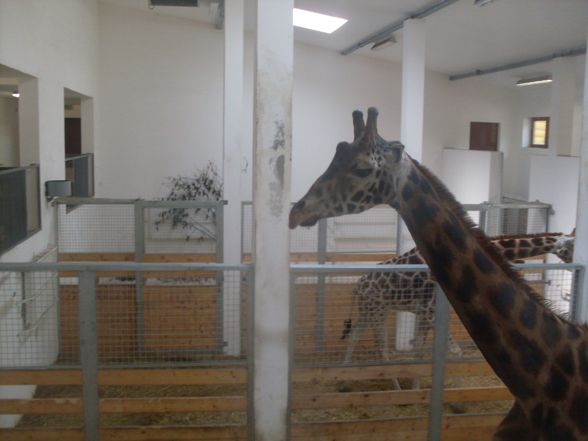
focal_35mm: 38
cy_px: 220
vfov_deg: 37.7
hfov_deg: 49.0
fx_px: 645
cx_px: 294
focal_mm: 6.3
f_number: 2.8
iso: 100
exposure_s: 1/90
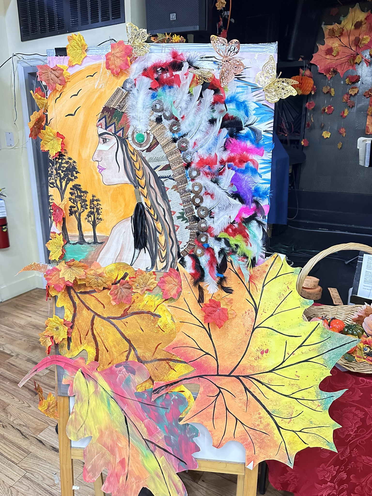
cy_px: 248
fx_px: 344
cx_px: 186
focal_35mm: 24
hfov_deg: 56.8
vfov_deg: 71.6
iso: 800
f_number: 1.78
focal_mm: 6.86
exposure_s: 1/60
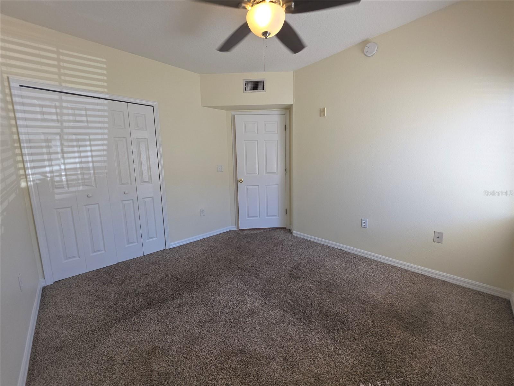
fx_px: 193
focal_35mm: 13
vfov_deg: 89.9
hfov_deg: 106.2
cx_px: 257
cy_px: 193
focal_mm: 2.2
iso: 25
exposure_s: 1/60
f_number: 1.9
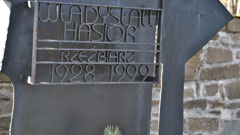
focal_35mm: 87
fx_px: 551
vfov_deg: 14.0
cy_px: 58
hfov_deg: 24.5
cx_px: 101
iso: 200
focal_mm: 45
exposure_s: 1/60
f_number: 5.3
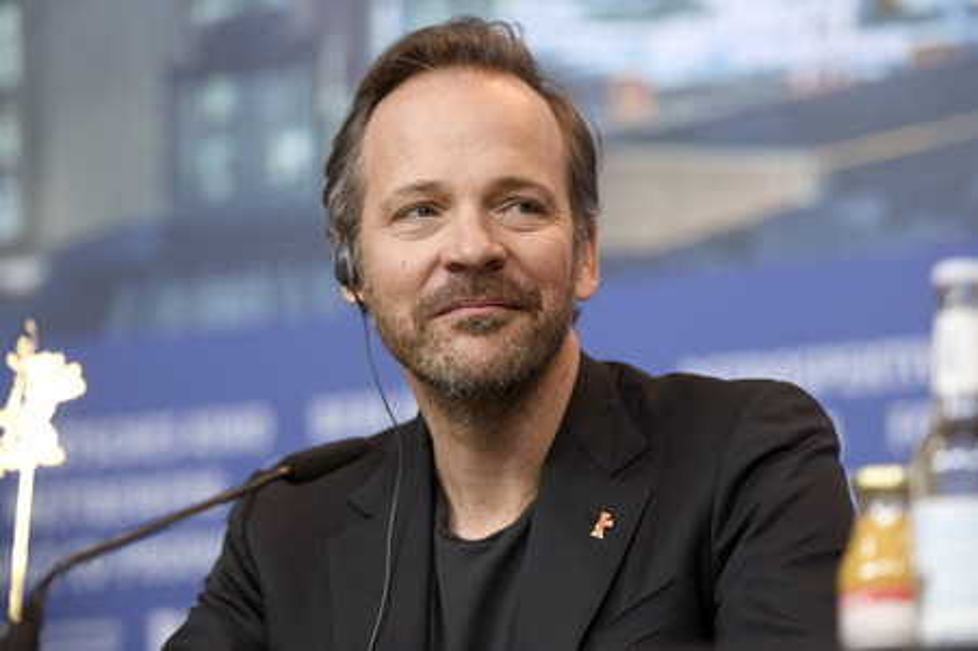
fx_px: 4208
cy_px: 326
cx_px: 489
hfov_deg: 13.3
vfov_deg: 8.8
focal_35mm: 155
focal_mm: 155
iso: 1250
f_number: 3.2
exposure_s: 1/320
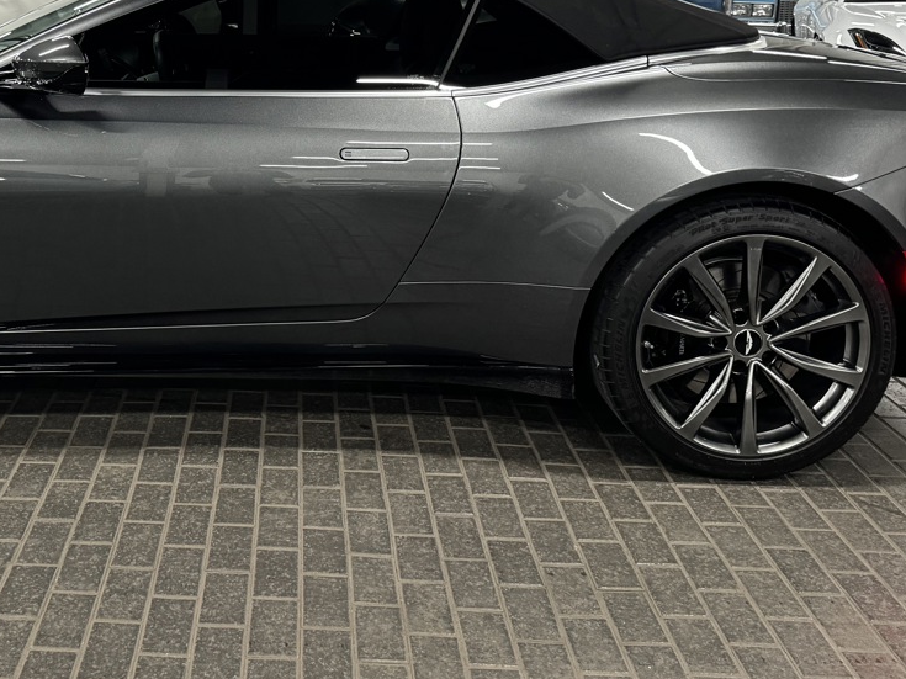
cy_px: 148
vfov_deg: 30.2
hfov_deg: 39.5
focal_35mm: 47
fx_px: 1230
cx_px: 242
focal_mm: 6.86
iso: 250
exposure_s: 1/60
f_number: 1.78
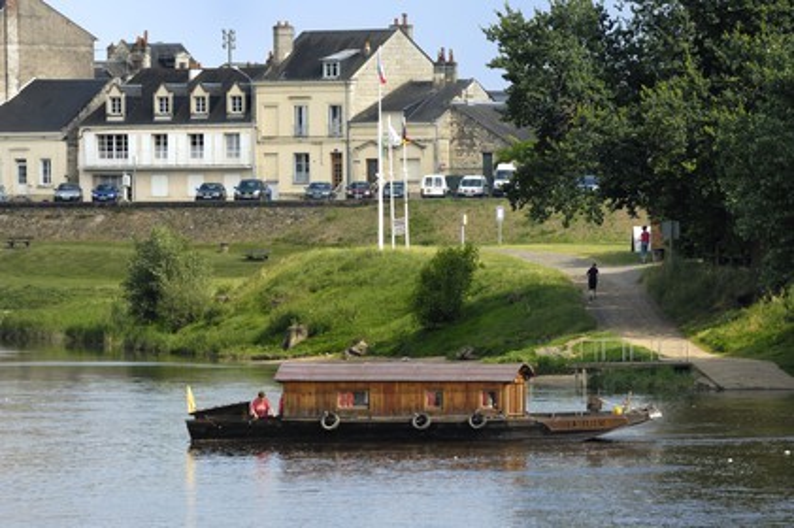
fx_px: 6611
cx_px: 397
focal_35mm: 300
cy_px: 264
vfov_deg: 4.6
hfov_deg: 6.9
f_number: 4.8
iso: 100
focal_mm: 200
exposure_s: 1/320
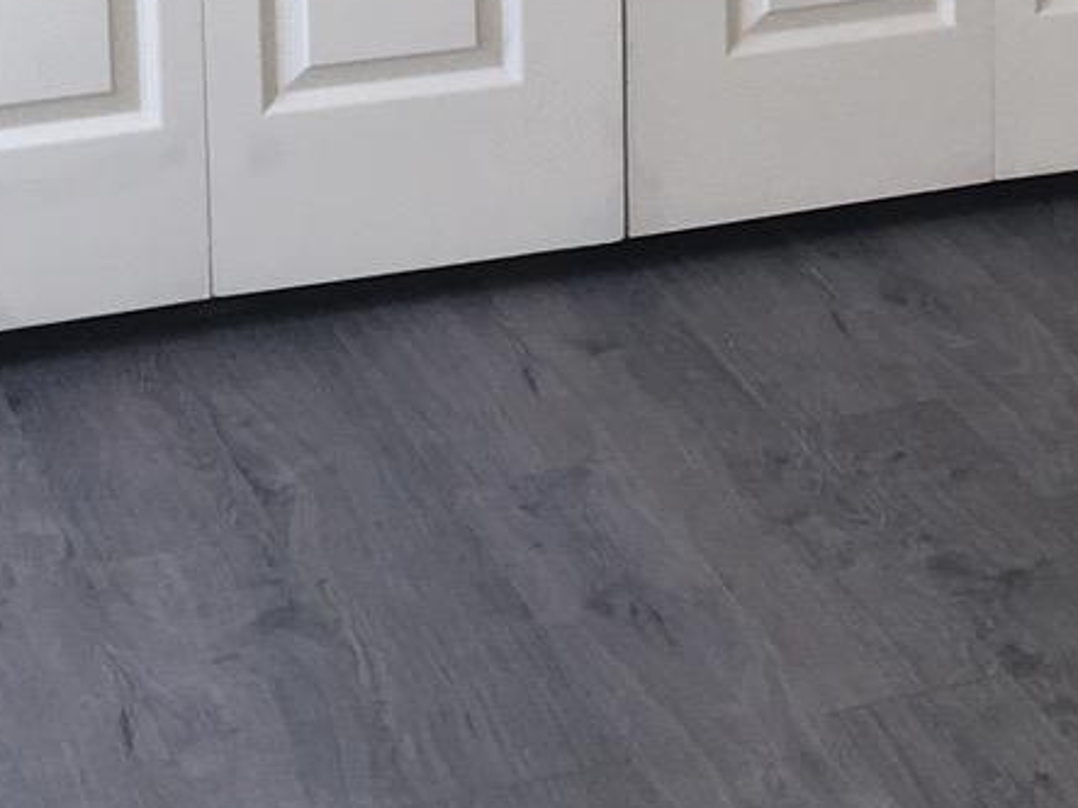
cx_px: 1930
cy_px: -426
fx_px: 4172
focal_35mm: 134
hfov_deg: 13.3
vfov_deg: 10.6
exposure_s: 1/53
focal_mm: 4.15
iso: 25
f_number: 2.2
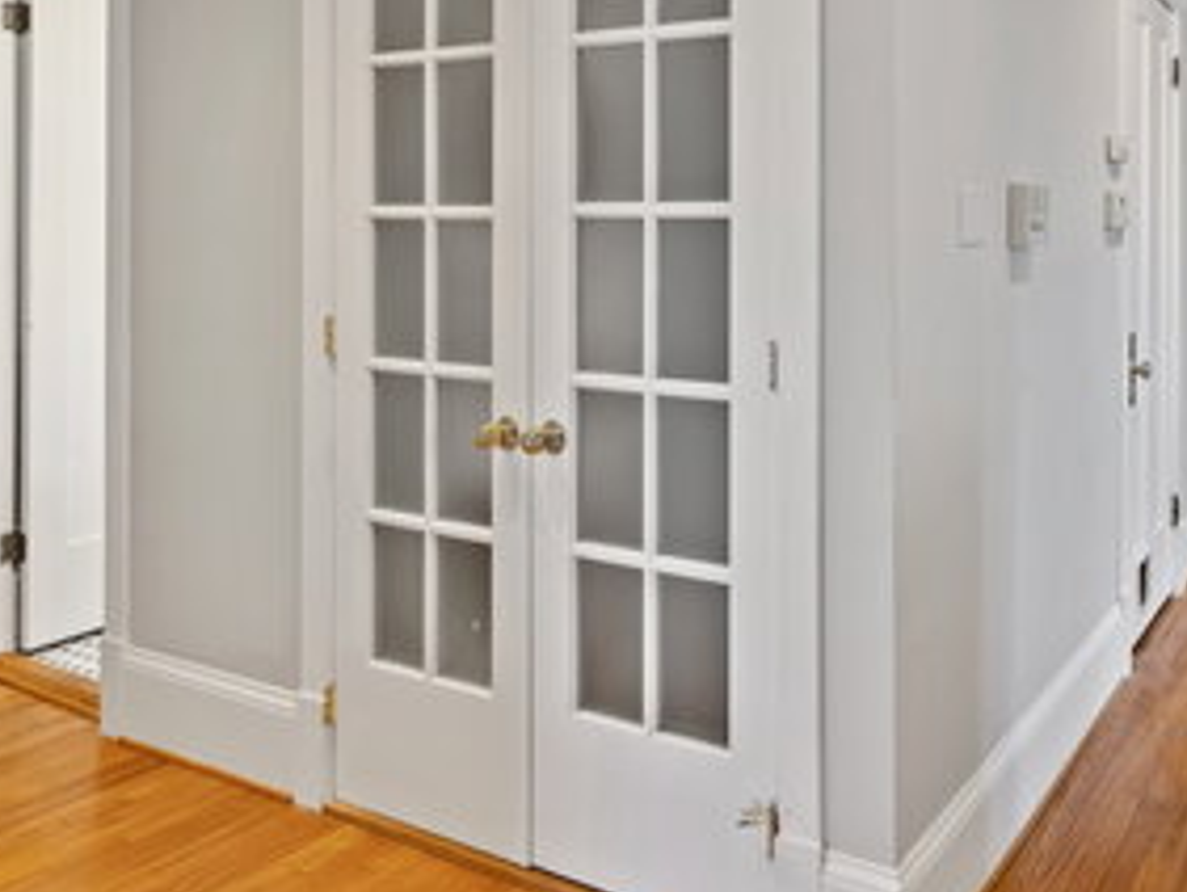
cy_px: 231
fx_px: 1064
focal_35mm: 31
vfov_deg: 44.1
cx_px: 941
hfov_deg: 54.5
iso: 200
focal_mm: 19
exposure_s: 1/5
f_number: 8
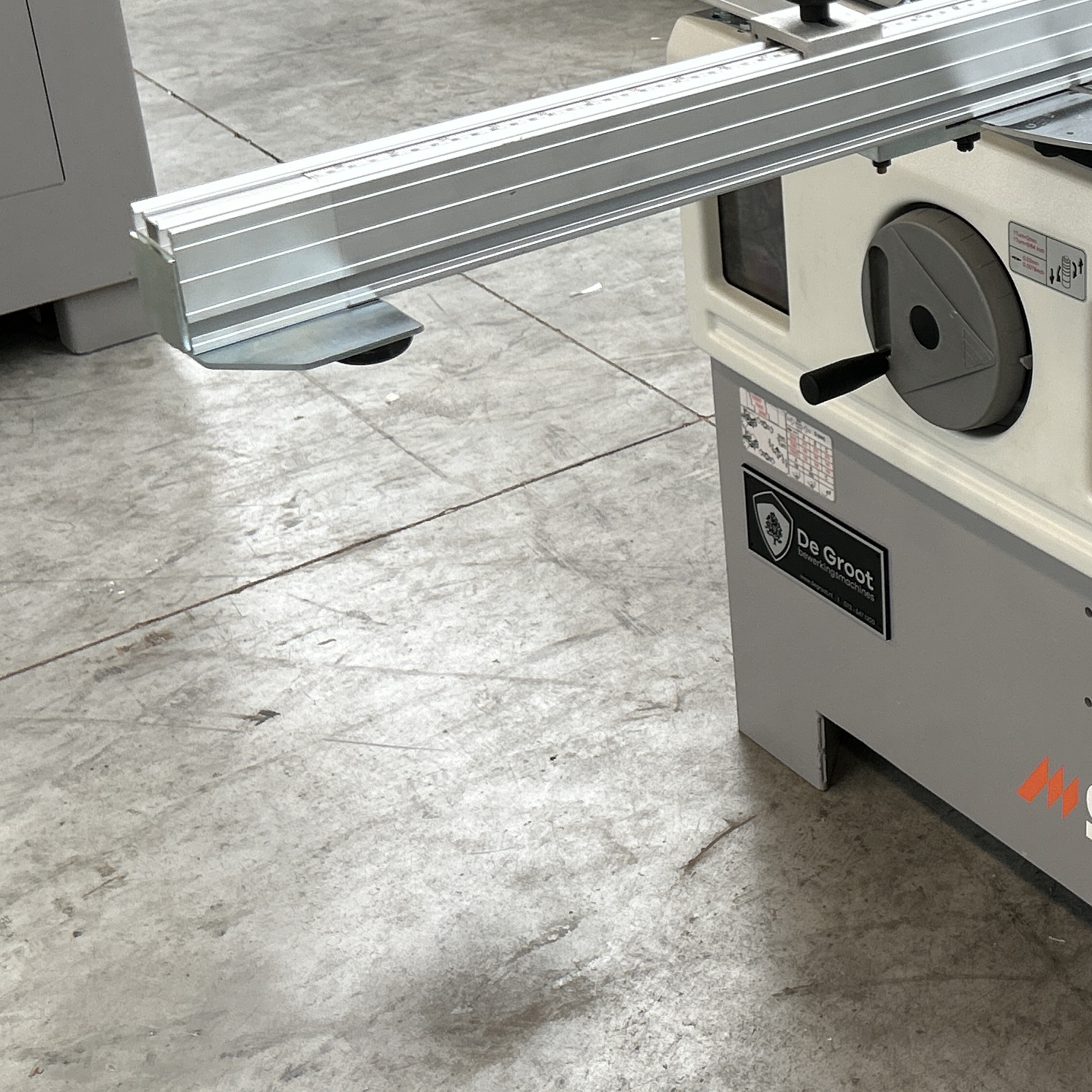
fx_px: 2213
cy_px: 313
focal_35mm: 62
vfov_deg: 27.4
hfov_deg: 26.1
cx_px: 1119
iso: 80
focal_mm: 5.7
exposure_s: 1/100
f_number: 1.5
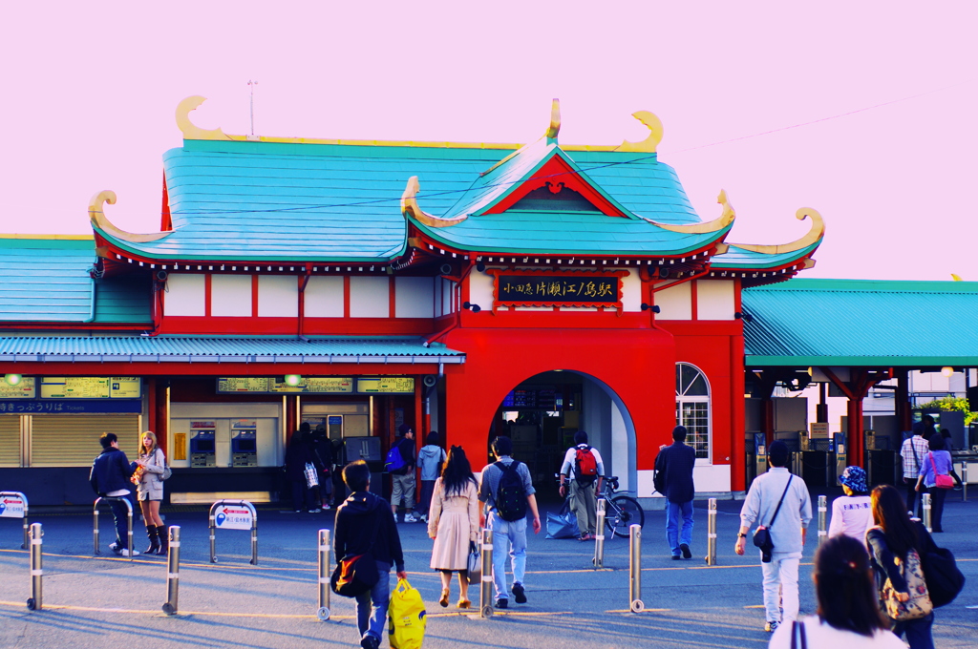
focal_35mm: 64
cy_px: 324
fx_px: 1736
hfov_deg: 31.5
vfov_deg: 21.2
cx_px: 489
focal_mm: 43
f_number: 2.8
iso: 100
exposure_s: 1/320
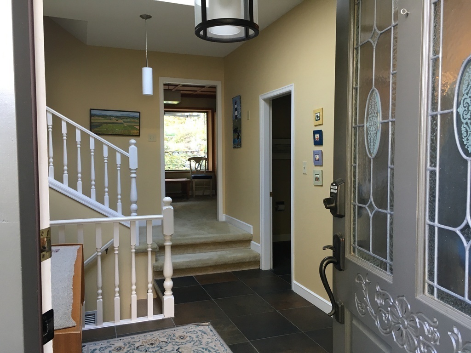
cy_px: 176
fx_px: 395
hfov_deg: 61.7
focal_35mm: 29
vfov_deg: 48.2
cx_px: 236
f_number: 2.2
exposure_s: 1/33
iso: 80
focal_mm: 4.15
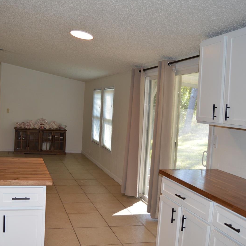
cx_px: 78
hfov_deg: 46.3
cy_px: 122
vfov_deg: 47.2
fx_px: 281
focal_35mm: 35
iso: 360
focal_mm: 18
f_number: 4
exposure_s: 1/125
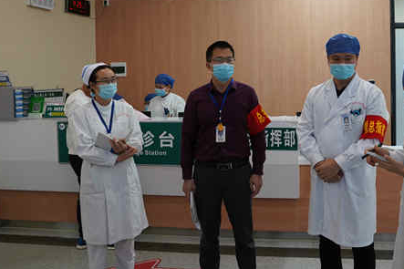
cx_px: 257
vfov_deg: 33.9
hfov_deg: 49.0
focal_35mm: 39
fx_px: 437
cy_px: 88
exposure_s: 1/125
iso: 1250
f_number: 4
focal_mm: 24
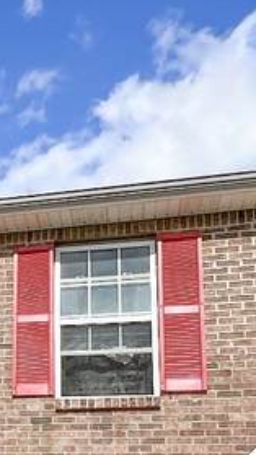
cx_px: -188
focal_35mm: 65
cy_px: 409
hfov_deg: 16.0
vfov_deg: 30.9
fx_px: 784
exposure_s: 1/1600
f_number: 1.8
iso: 32
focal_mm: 1.57
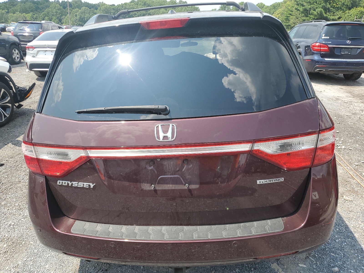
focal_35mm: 26
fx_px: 273
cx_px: 182
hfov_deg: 67.3
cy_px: 136
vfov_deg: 53.1
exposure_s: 1/1429
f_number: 1.5
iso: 50
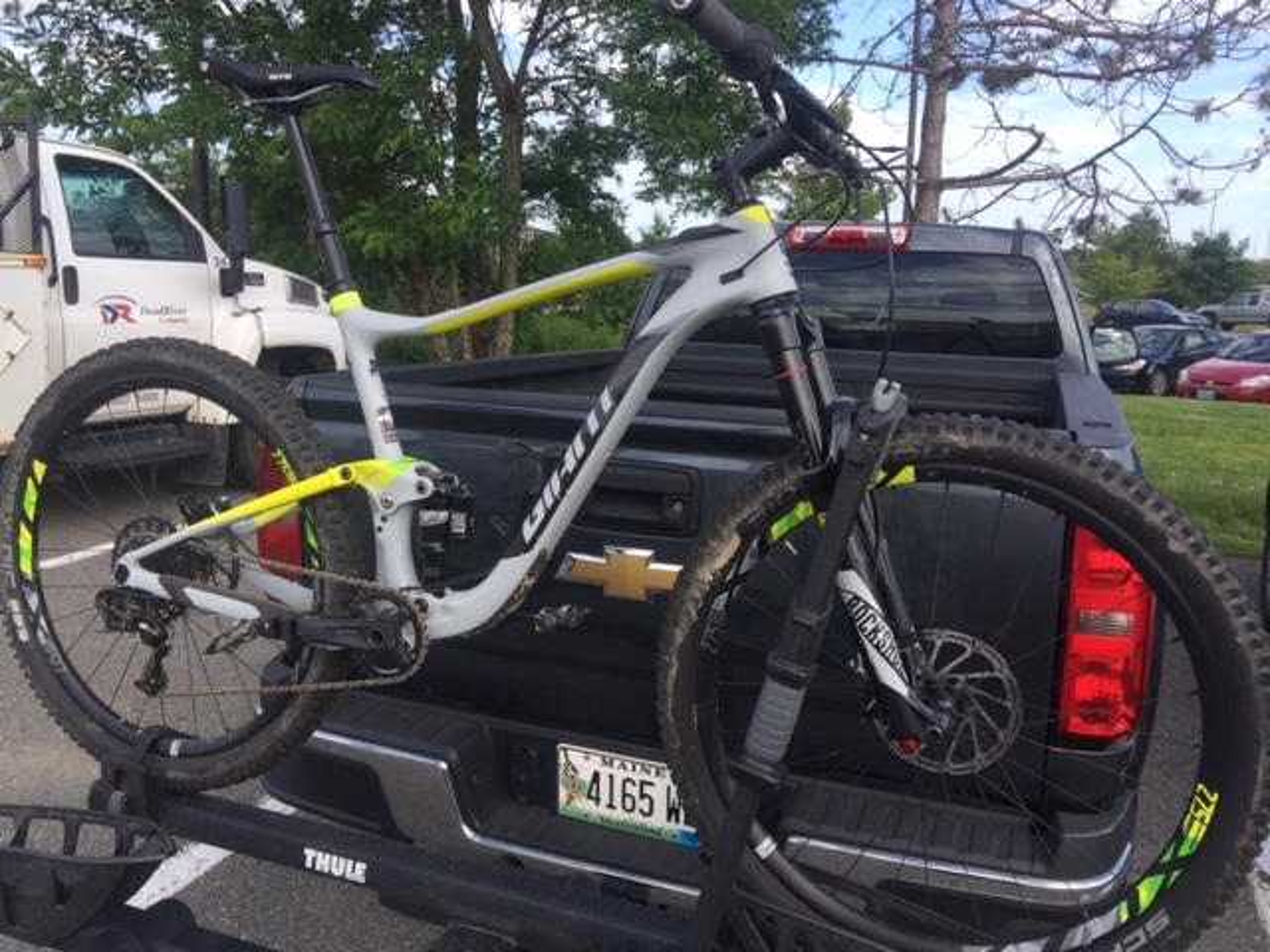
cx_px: 635
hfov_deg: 61.7
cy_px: 476
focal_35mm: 29
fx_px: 1064
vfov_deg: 48.2
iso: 32
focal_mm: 4.15
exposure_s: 1/648
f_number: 2.2
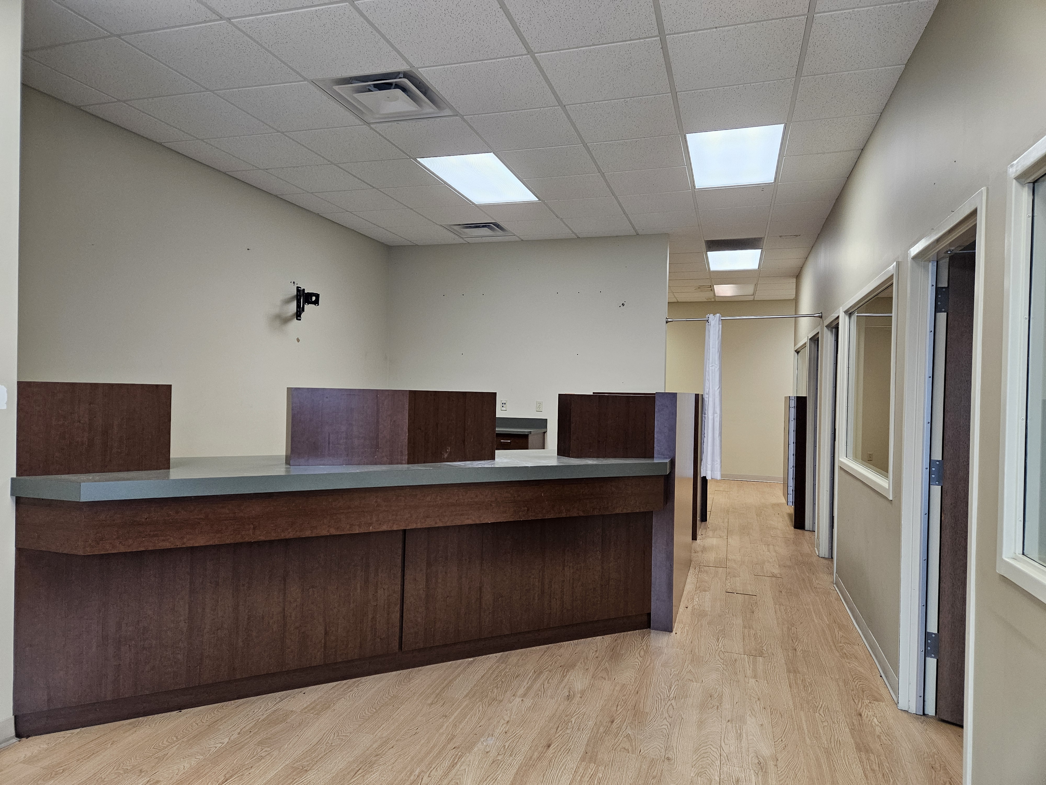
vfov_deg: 58.9
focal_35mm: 23
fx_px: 695
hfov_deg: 73.9
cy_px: 392
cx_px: 523
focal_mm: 5.4
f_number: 1.8
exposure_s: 1/120
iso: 250
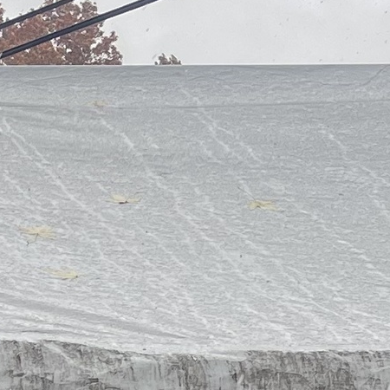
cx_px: -342
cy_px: 584
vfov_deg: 11.1
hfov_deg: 10.7
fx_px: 1925
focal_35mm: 151
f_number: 1.6
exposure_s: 1/427
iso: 32
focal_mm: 5.1
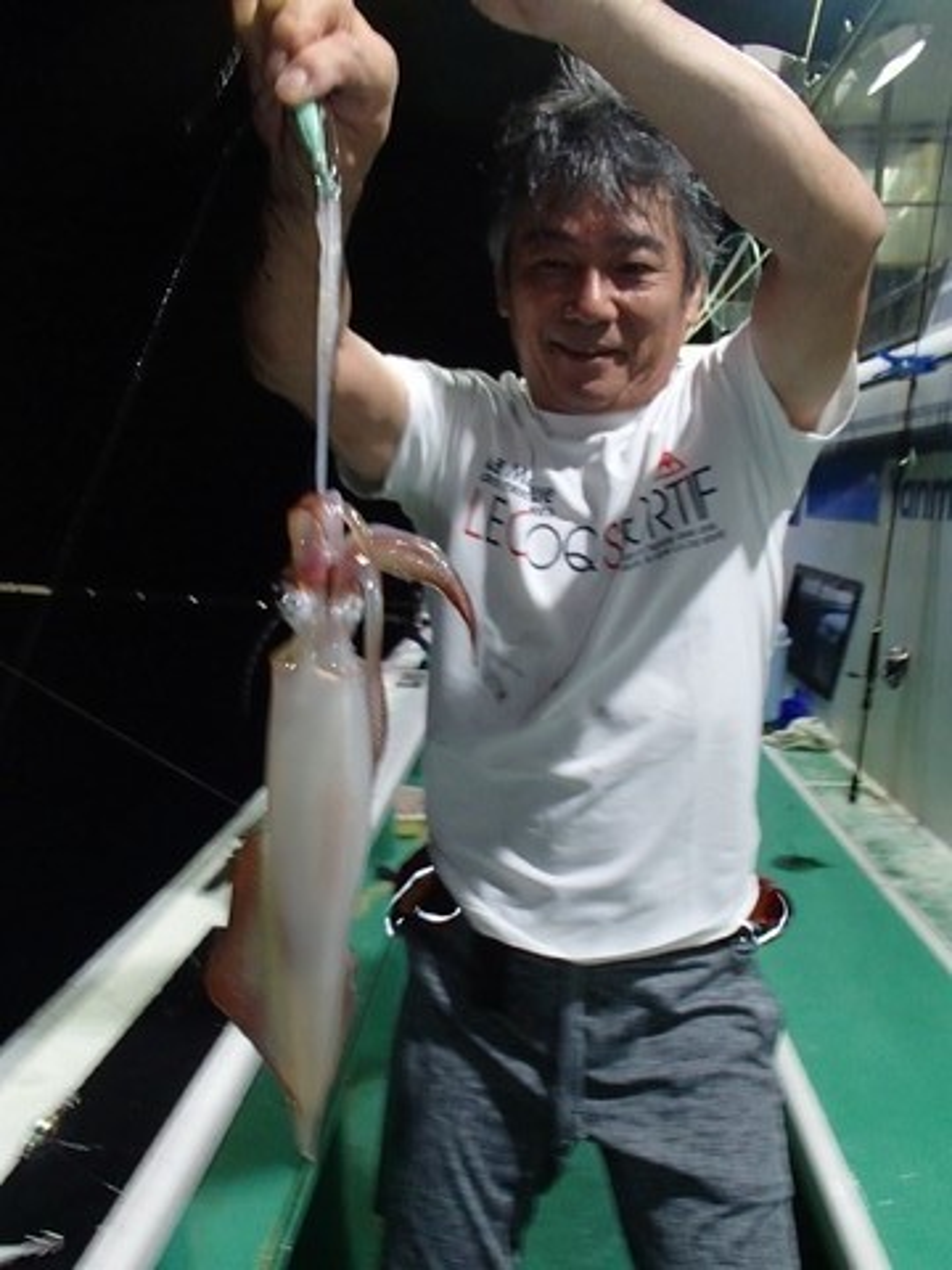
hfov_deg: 49.7
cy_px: 635
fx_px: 1027
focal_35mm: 28
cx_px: 476
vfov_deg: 63.4
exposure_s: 1/30
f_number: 3.9
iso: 400
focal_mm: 5
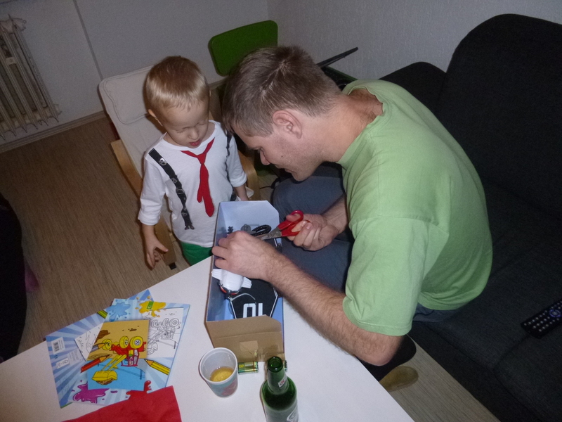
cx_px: 281
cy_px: 211
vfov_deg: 54.9
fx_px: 406
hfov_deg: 69.4
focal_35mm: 25
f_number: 3.1
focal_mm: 4.5
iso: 400
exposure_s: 1/60
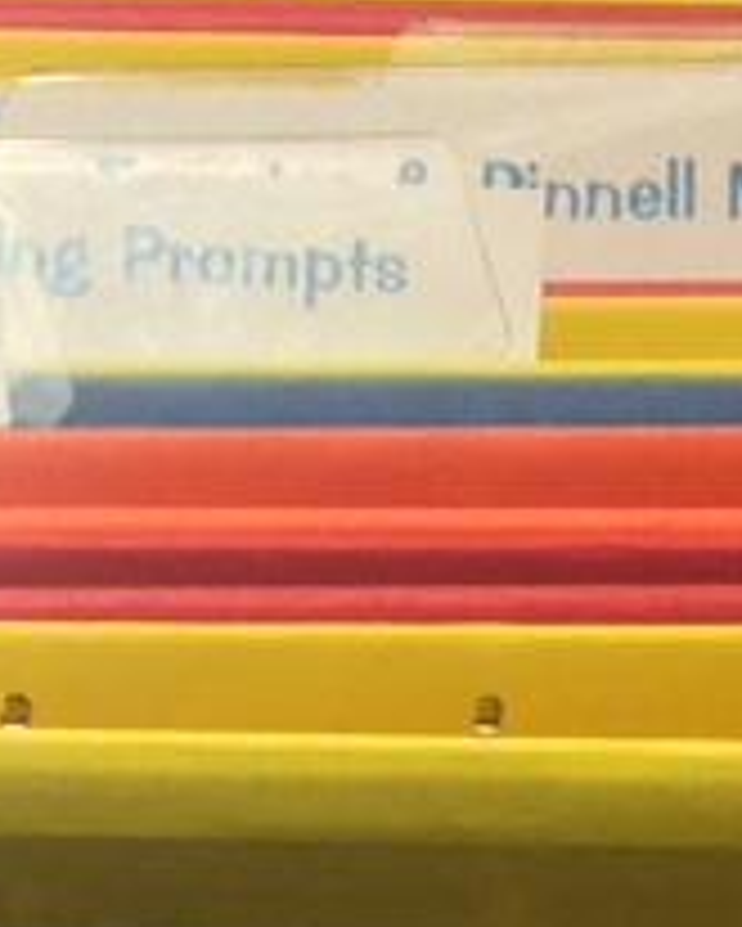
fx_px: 5376
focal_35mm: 196
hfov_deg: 7.8
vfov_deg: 9.7
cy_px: 1035
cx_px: -148
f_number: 2.4
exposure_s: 1/24
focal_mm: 3.3
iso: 32
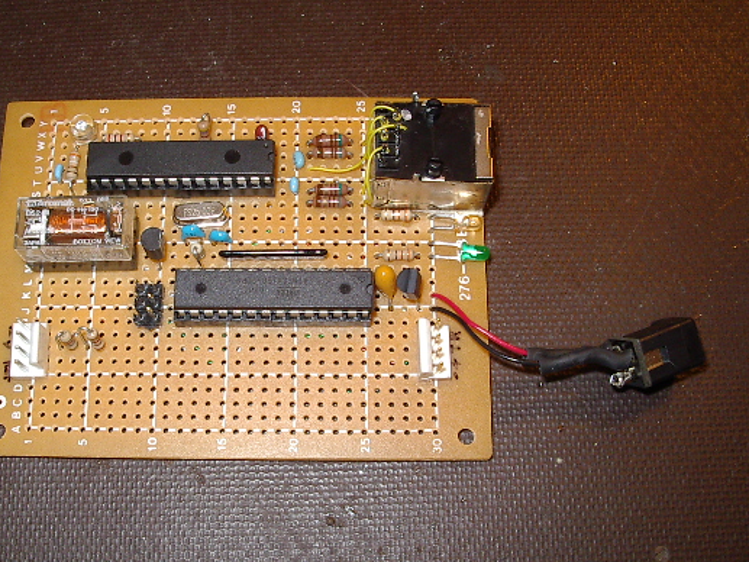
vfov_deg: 30.9
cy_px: 317
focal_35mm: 47
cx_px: 293
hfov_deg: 40.2
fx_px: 1017
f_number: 4.8
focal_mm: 5.8
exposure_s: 1/60
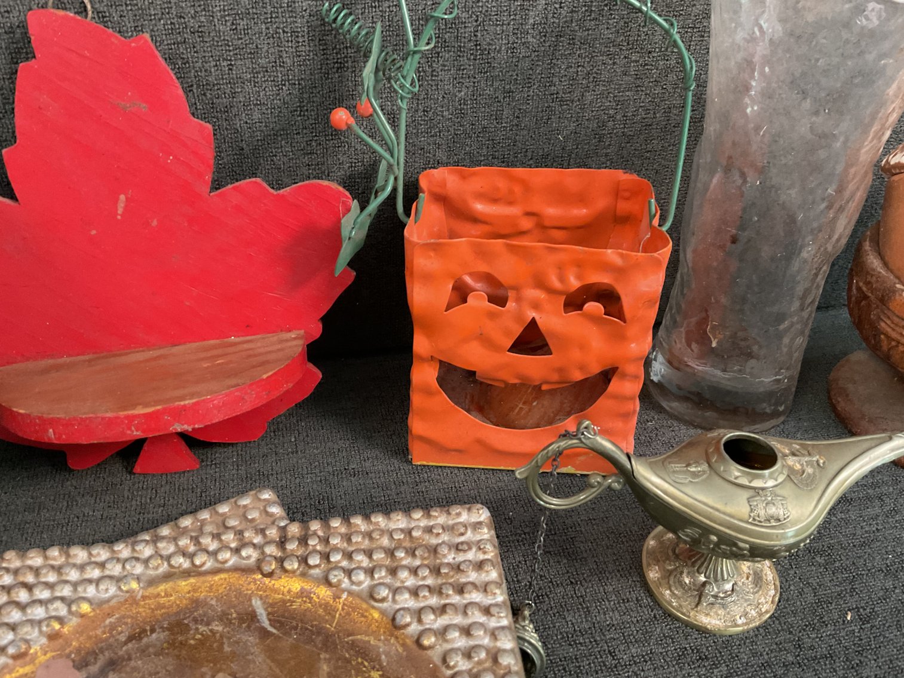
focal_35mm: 29
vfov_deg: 48.2
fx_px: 757
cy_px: 339
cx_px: 452
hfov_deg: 61.7
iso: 200
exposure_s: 1/40
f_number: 1.8
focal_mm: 3
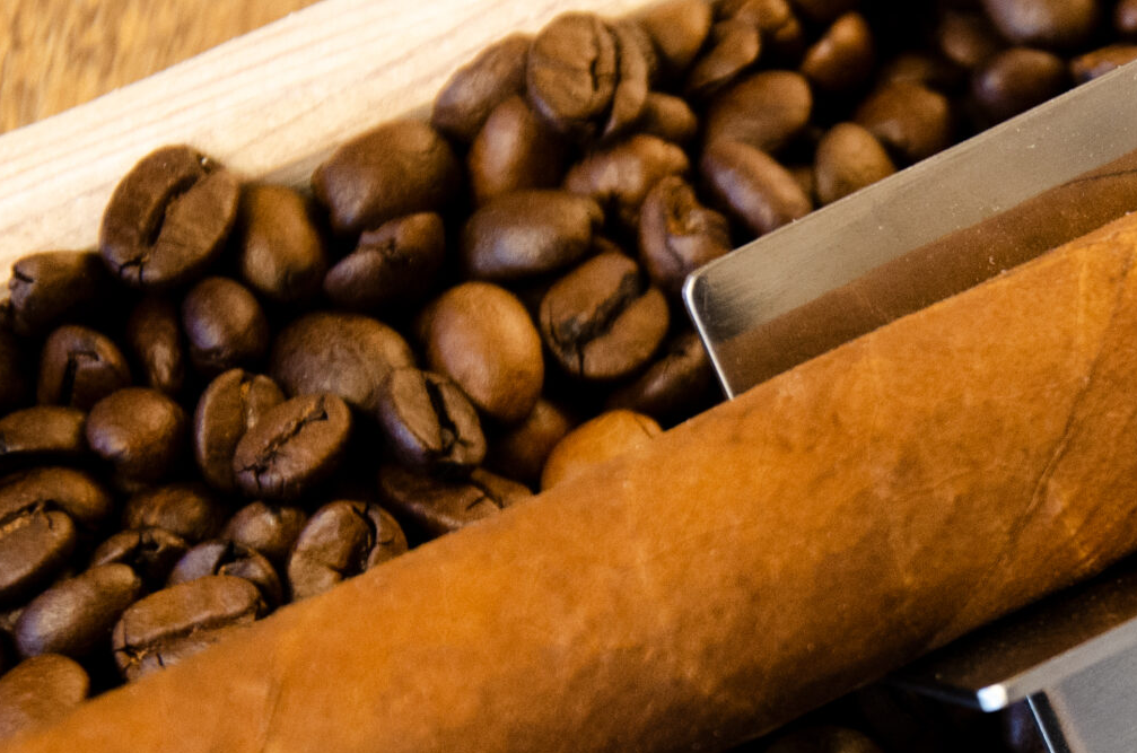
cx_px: 1142
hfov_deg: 7.7
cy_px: 506
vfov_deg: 5.1
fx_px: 8415
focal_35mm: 267
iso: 800
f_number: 5.3
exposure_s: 1/20
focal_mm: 70
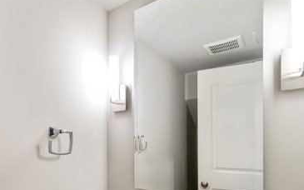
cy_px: 146
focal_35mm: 25
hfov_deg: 70.3
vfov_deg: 47.2
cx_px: 99
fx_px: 207
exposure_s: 1/250
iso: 400
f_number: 2.8
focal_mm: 14
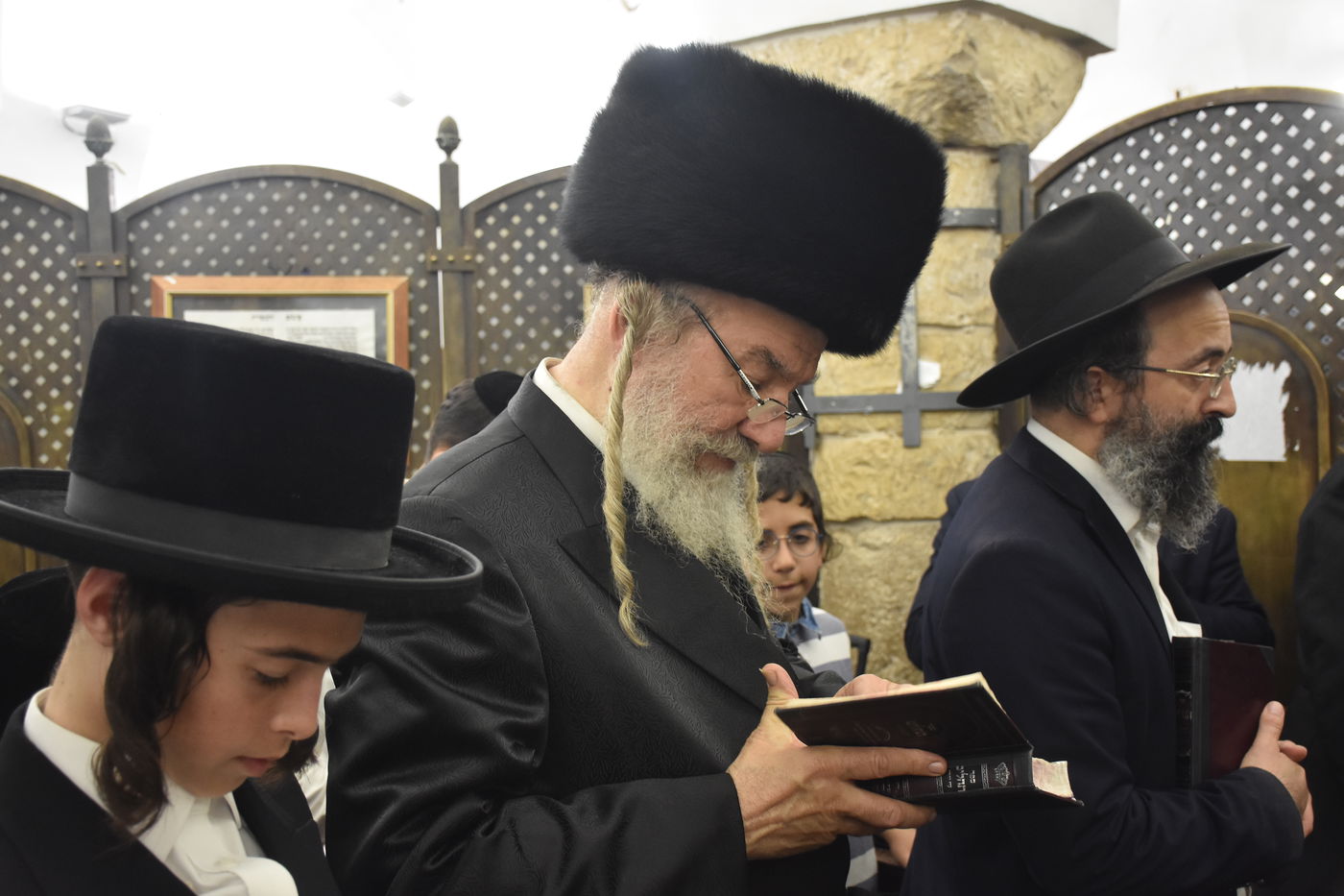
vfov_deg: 33.0
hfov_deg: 47.9
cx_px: 672
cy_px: 448
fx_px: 1512
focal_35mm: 40
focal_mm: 27
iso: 1600
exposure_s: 1/100
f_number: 5.6
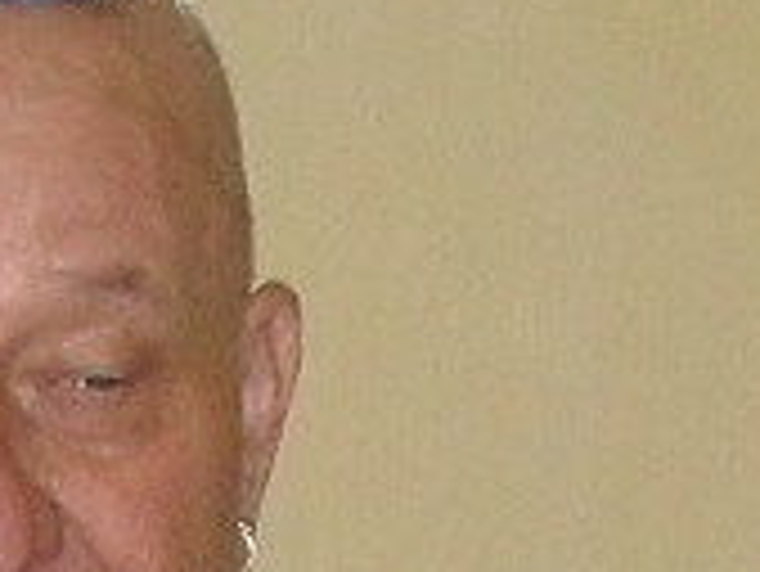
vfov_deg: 14.0
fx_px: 2329
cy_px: 194
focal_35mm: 106
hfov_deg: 17.6
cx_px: -153
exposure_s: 1/45
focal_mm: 6.3
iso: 200
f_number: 3.2
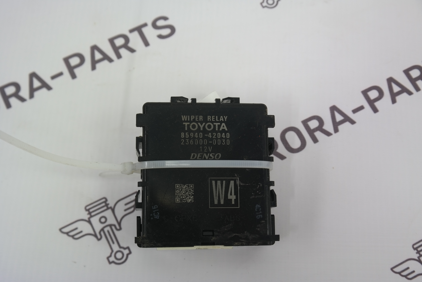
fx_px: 539
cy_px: 141
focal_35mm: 46
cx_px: 211
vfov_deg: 29.2
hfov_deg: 42.7
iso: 200
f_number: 4.5
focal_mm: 30
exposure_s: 1/50
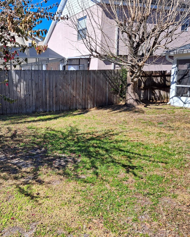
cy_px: 116
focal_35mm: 32
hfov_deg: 44.6
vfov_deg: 55.7
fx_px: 225
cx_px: 53
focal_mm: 5.23
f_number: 1.8
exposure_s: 1/1161
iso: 50
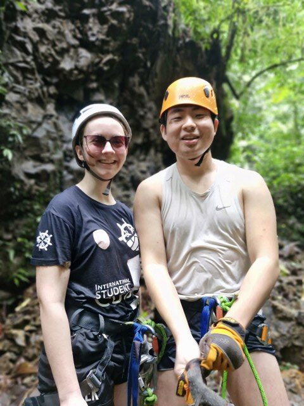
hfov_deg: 58.9
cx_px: 152
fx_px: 269
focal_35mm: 23
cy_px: 203
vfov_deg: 73.9
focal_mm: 5.54
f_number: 1.8
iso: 640
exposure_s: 1/40
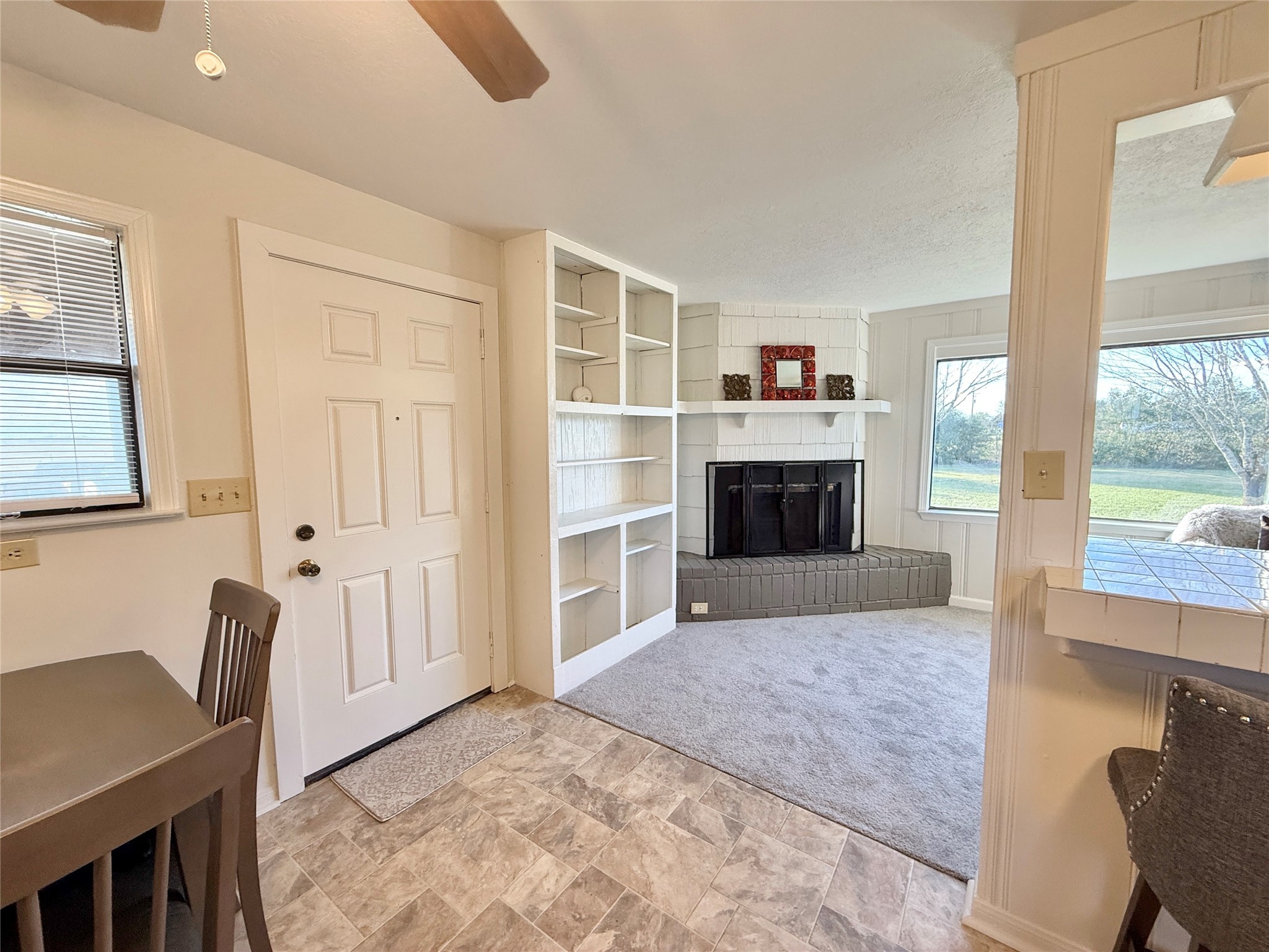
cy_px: 476
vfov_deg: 85.7
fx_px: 513
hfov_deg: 102.1
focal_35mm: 14
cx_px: 634
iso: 160
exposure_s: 1/120
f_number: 2.2
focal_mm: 2.22
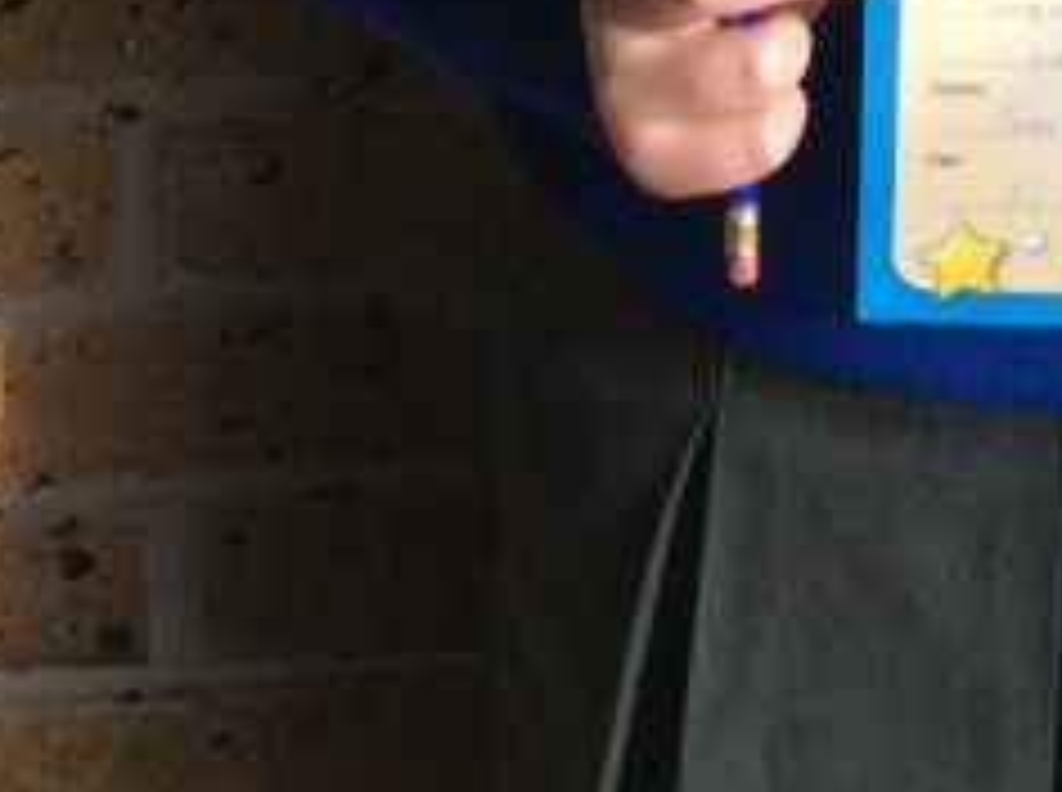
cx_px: 950
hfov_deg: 14.7
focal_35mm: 133
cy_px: -760
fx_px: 4072
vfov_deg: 10.3
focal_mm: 3.3
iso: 32
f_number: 2.4
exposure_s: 1/123
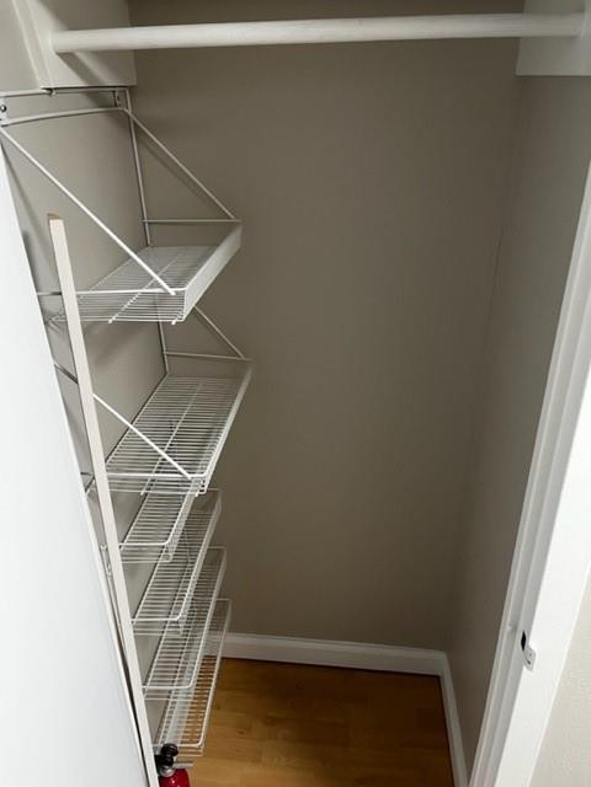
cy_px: 394
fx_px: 592
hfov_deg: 53.1
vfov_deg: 67.3
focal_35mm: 26
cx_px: 296
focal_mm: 5.1
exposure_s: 1/60
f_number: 1.6
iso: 200
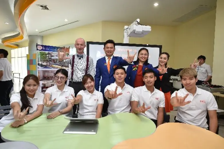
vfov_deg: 61.9
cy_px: 74
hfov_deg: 84.0
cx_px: 112
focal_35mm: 20
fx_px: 124
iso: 800
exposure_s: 1/125
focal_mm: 20
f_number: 4
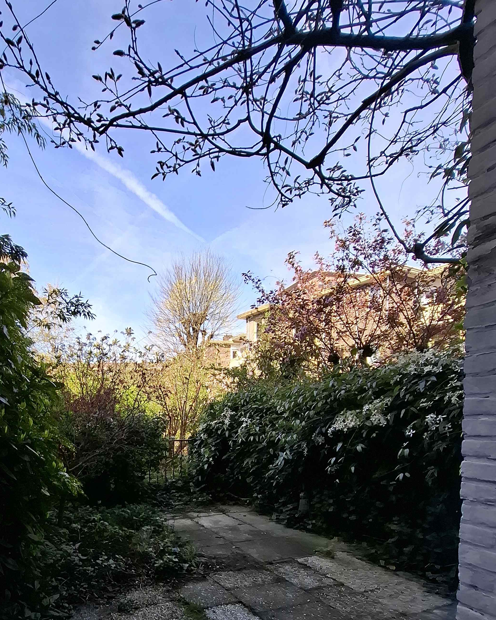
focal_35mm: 20
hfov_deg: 65.6
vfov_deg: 76.6
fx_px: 367
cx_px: 150
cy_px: 435
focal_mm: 1.74
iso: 40
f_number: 2.2
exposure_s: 1/420
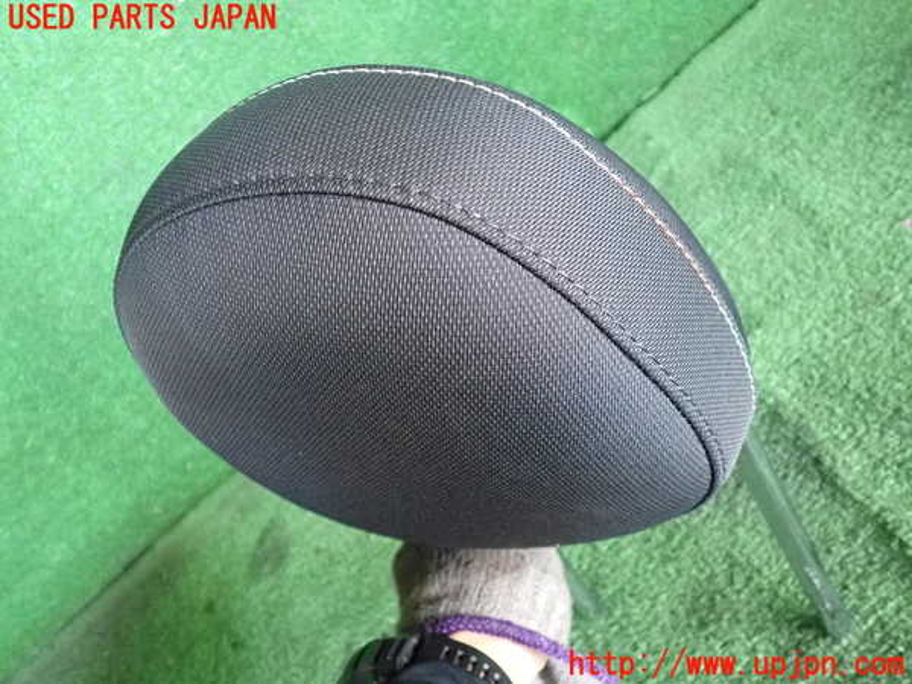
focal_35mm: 30
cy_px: 342
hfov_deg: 60.0
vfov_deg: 46.8
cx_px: 456
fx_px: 790
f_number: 2.3
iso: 1600
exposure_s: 1/125
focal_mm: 5.4
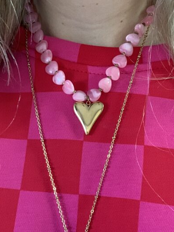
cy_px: 148
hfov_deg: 29.7
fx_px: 328
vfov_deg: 38.6
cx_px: 75
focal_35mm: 49
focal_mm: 2.87
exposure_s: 1/33
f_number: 2.2
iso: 320
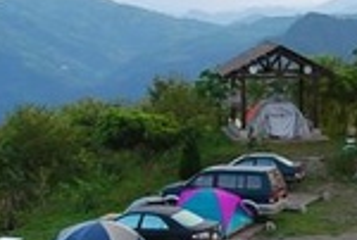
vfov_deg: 11.5
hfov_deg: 16.9
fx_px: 1194
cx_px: 283
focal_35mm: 120
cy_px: 172
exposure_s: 1/15
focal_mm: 20
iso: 125
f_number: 3.8
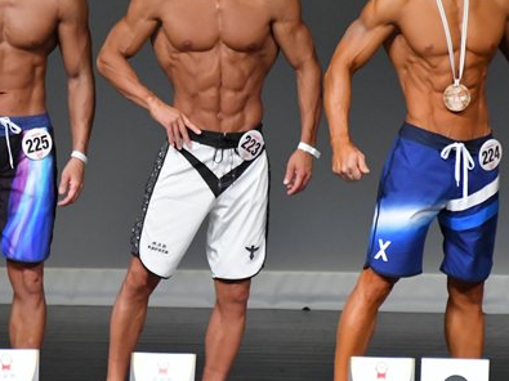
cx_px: 151
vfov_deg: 2.1
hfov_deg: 2.8
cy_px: 142
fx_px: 10407
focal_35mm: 708
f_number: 5.6
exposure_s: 1/400
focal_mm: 250
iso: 5000
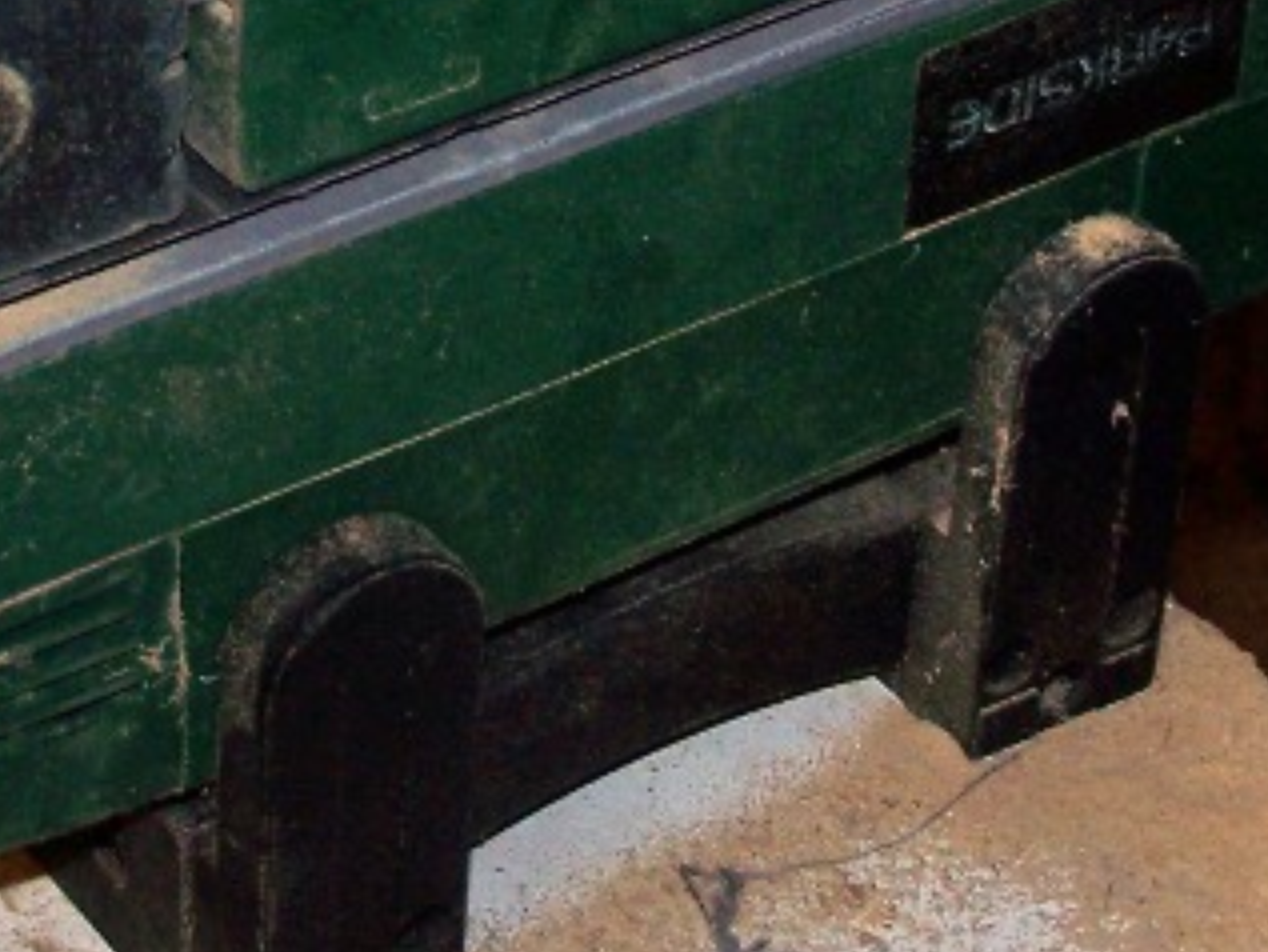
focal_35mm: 149
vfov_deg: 9.9
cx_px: 584
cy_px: 120
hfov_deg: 13.2
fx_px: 5460
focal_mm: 9.8
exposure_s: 1/60
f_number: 3.2
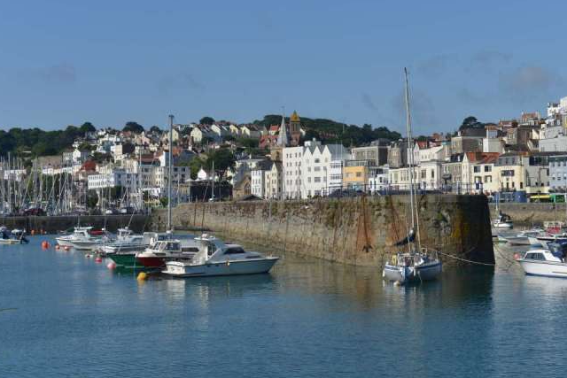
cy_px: 176
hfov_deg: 27.0
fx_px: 1181
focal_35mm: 75
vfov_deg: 18.2
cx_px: 329
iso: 125
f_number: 9
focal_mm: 60
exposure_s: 1/500
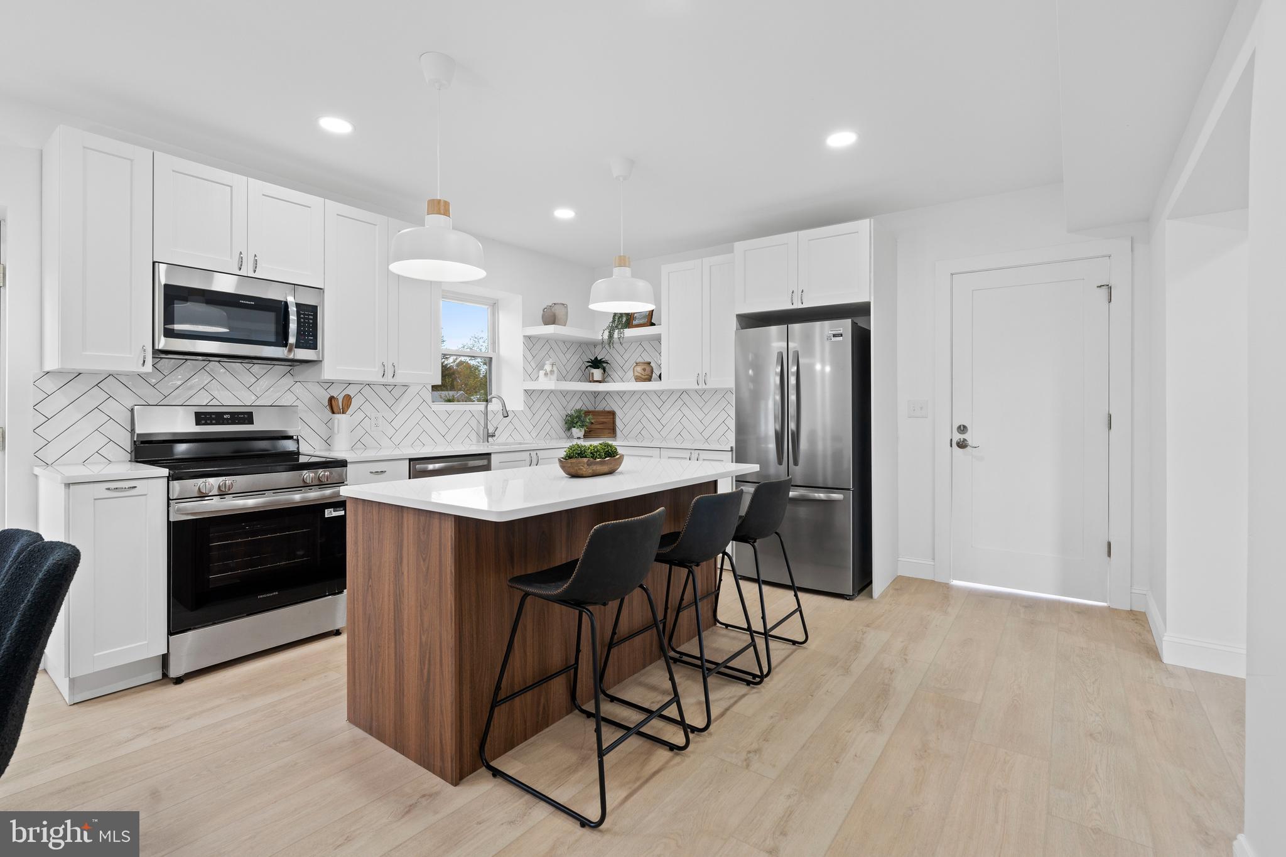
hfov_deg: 96.7
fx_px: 571
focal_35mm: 16
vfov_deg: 73.7
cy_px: 428
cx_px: 643
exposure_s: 1/6
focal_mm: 16
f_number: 8
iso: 400
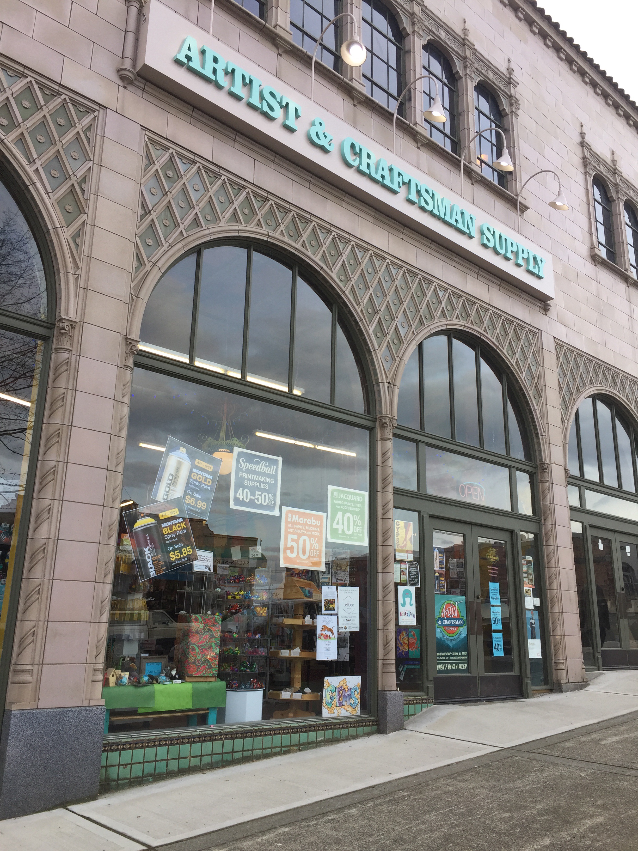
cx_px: 319
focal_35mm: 29
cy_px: 426
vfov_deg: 61.7
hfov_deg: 48.2
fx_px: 713
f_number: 2.2
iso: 32
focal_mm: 4.15
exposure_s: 1/213
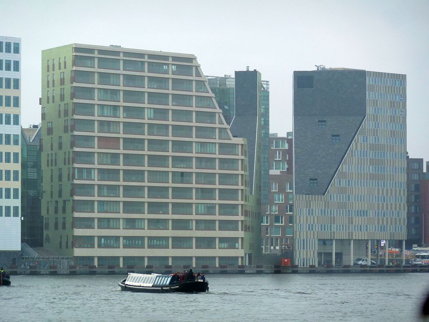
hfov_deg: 8.8
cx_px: 214
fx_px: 2788
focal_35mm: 225
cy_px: 161
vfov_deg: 6.6
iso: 80
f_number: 4.6
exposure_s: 1/250
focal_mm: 37
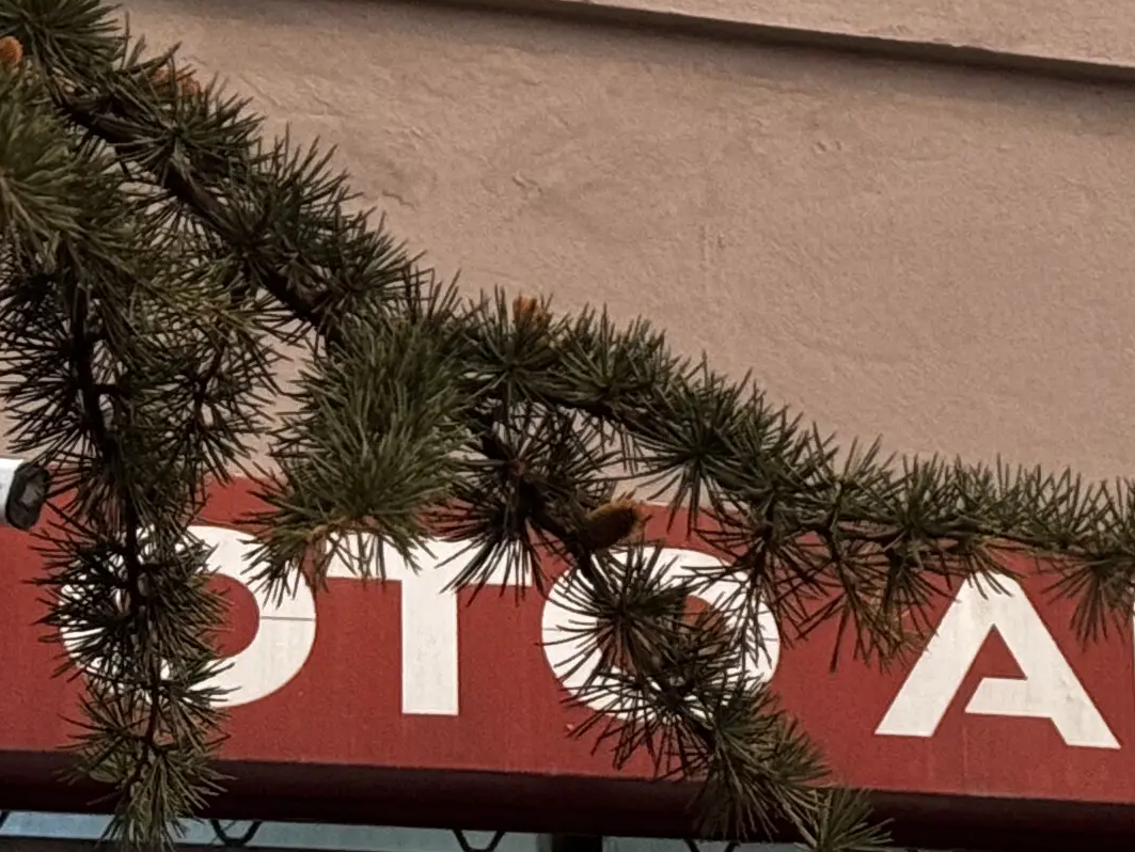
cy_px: -601
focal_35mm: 182
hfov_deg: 10.8
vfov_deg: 7.9
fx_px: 5969
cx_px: 900
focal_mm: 6.76
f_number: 1.78
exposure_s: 1/33
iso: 250
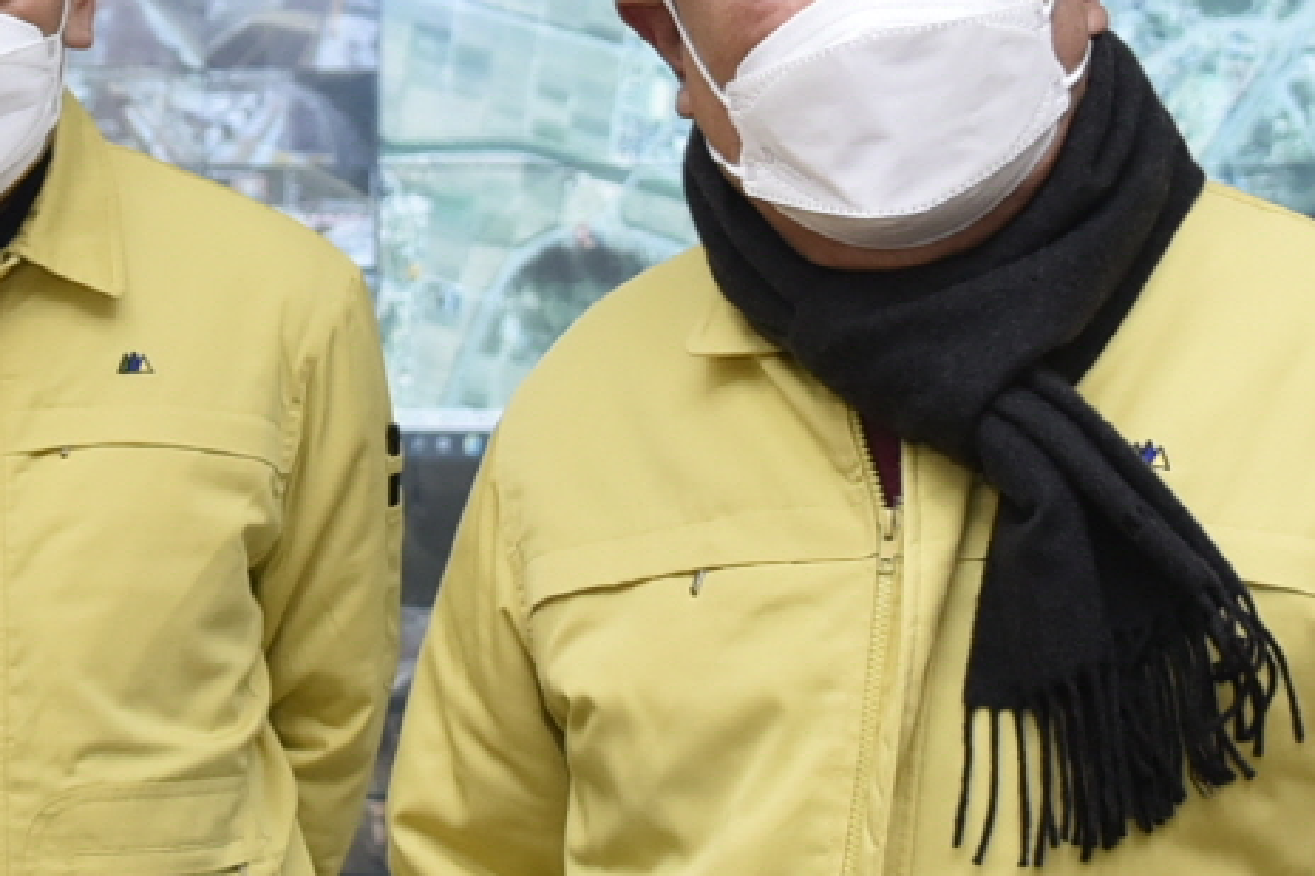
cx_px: 204
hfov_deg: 13.9
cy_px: 113
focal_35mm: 147
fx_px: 5367
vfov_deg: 9.3
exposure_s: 1/125
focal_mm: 31
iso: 800
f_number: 4.5
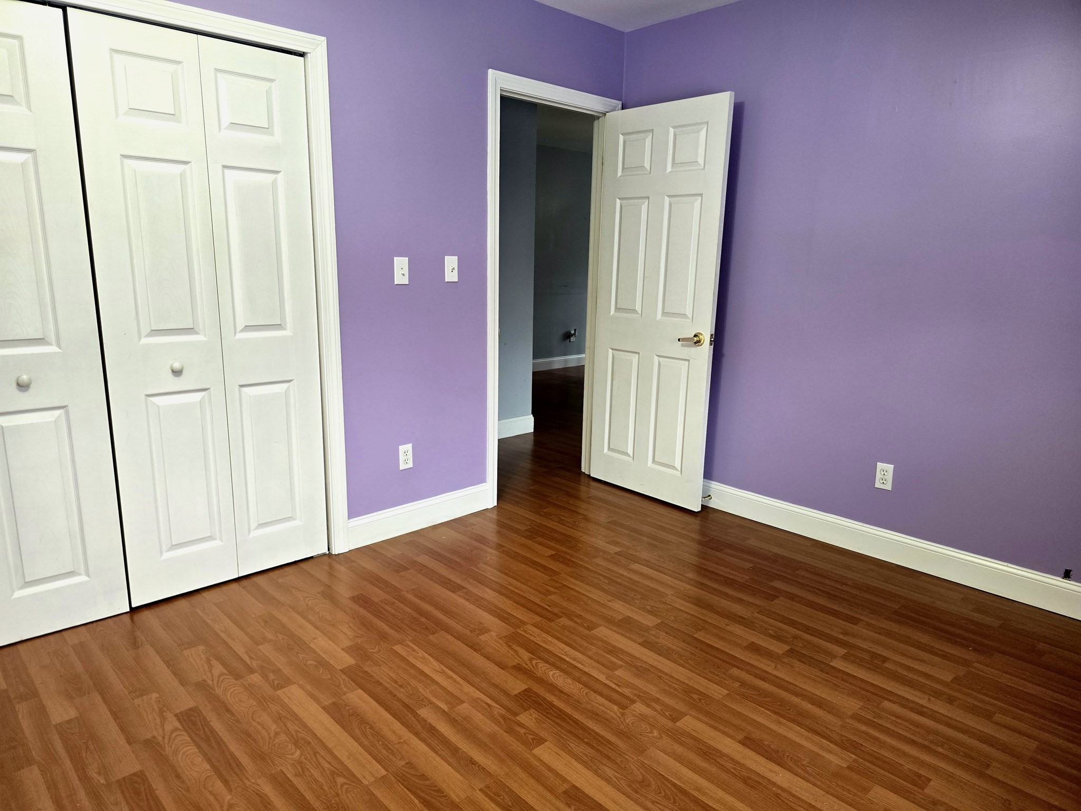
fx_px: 718
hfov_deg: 73.9
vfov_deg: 58.9
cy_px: 406
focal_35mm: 23
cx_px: 540
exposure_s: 1/120
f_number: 1.7
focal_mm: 6.3
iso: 200
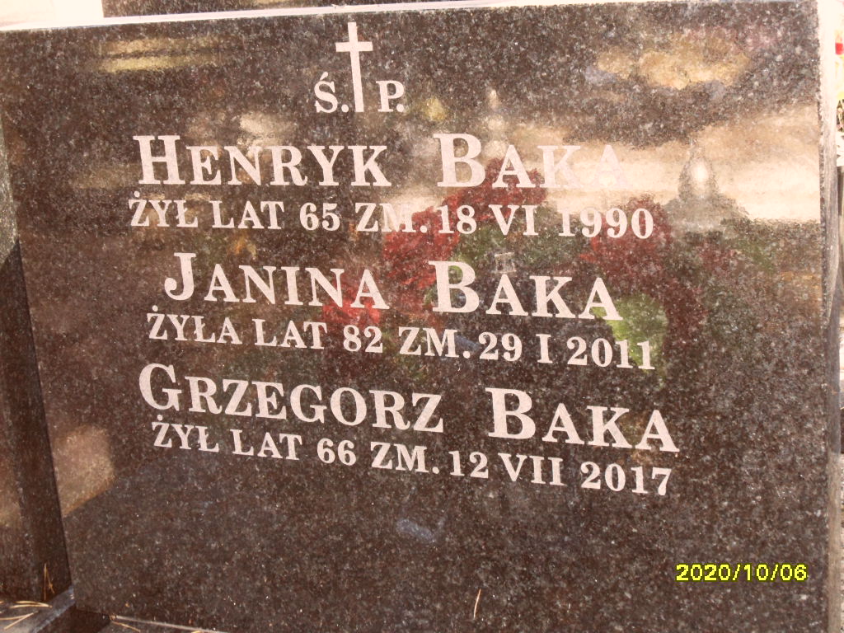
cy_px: 316
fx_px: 1463
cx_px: 422
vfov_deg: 24.4
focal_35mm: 60
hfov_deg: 32.2
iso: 320
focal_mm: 10.3
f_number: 4
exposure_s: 1/45
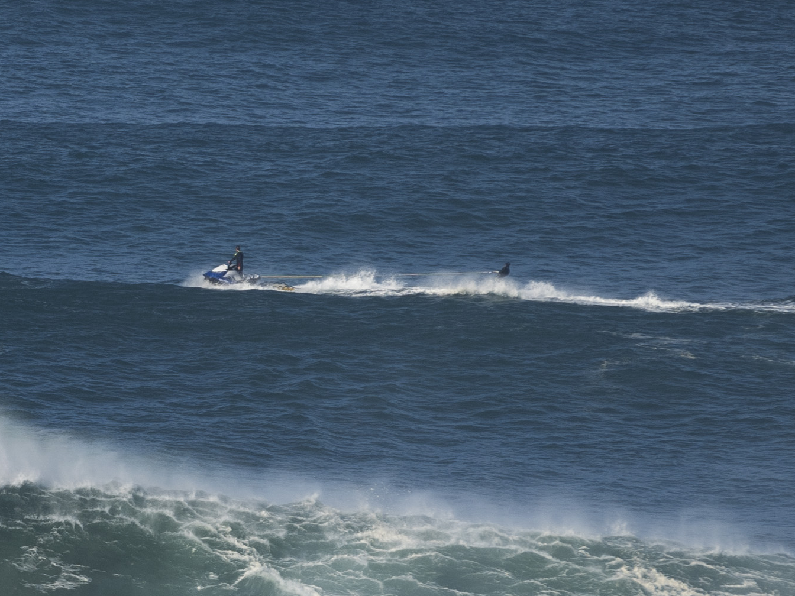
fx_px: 20371
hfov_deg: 2.2
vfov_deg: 1.7
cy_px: 693
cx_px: -210
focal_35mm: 887
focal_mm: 210
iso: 100
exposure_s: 1/400
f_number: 8
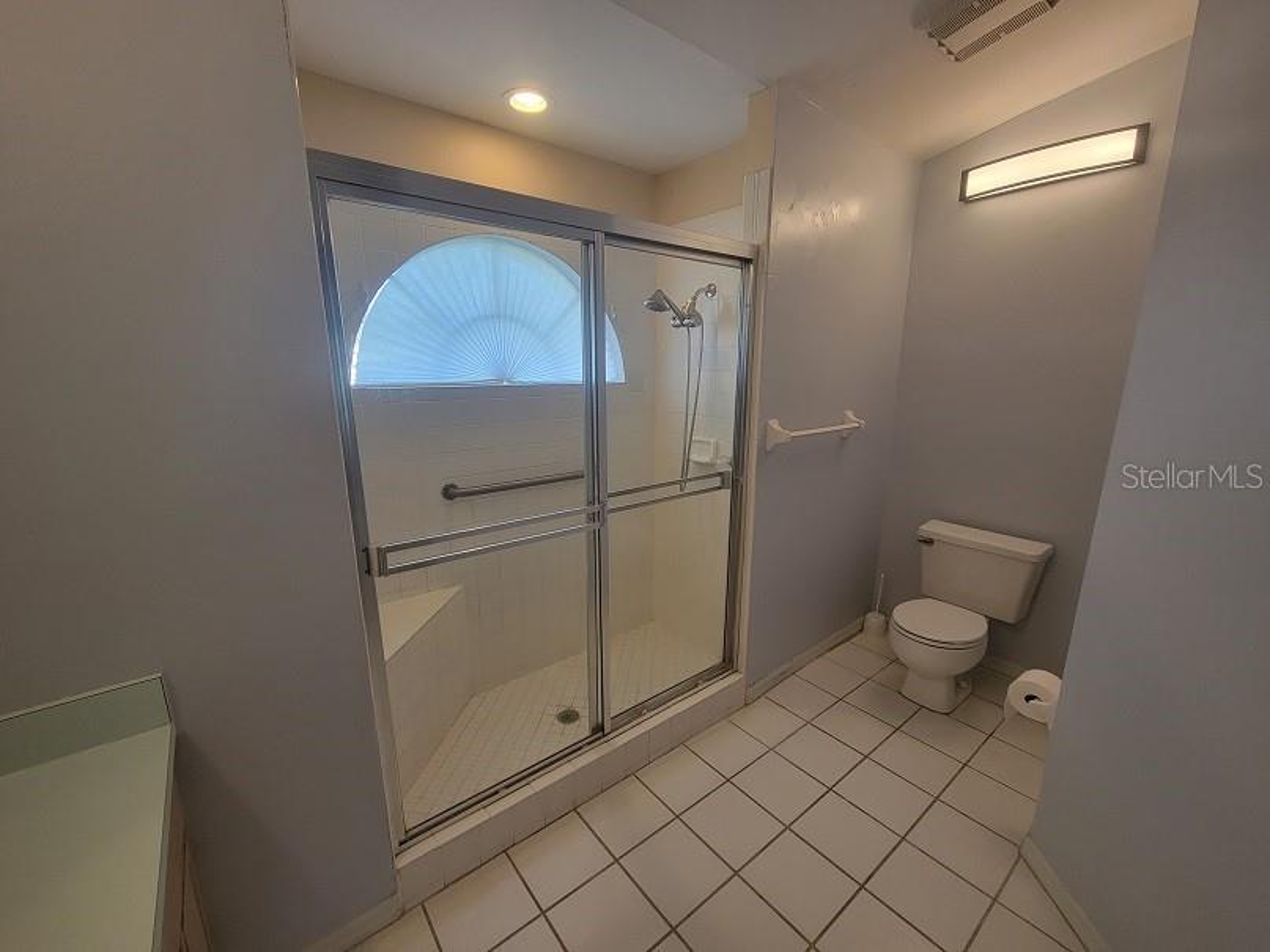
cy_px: 476
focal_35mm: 13
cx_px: 635
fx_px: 477
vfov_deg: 89.9
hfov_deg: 106.2
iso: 80
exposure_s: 1/120
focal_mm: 2.2
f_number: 2.2
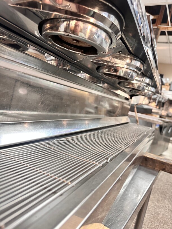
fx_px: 159
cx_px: 86
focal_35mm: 24
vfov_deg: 71.6
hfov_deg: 56.8
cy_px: 114
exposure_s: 1/60
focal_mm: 6.86
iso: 400
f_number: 1.78
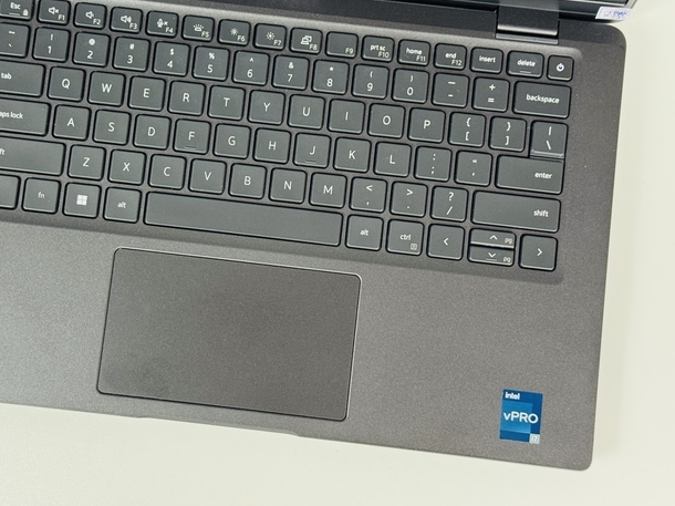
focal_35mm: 63
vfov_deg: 23.2
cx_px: 257
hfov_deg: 30.6
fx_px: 1228
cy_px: 214
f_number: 1.78
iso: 100
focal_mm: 6.76
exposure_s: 1/50
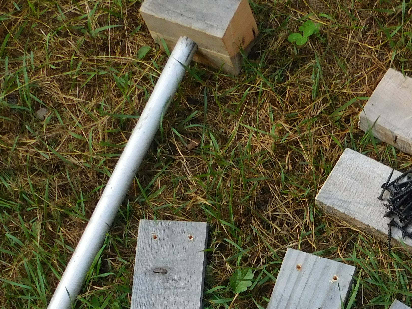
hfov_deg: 29.1
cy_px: 406
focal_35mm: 64
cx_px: 367
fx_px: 762
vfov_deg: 20.8
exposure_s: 1/250
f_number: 3
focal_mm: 4
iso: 125
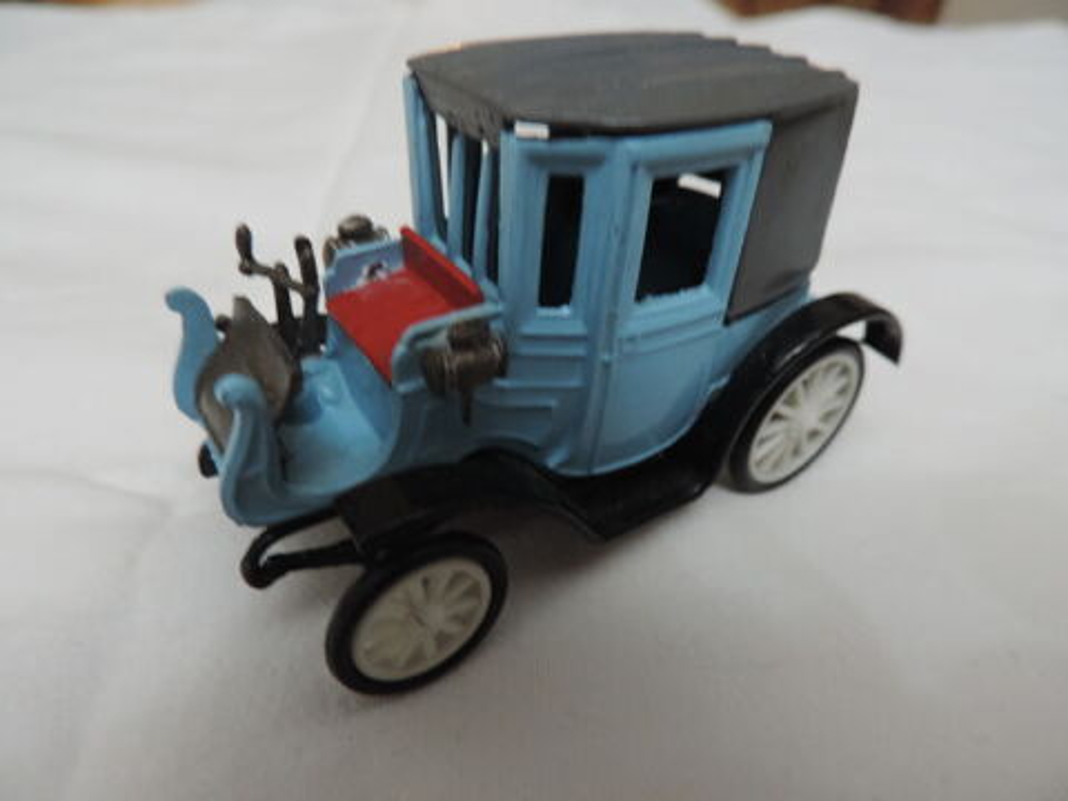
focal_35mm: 24
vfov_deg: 56.8
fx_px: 740
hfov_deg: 71.6
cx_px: 534
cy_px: 400
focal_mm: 4.3
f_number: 3
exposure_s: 1/8
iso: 450
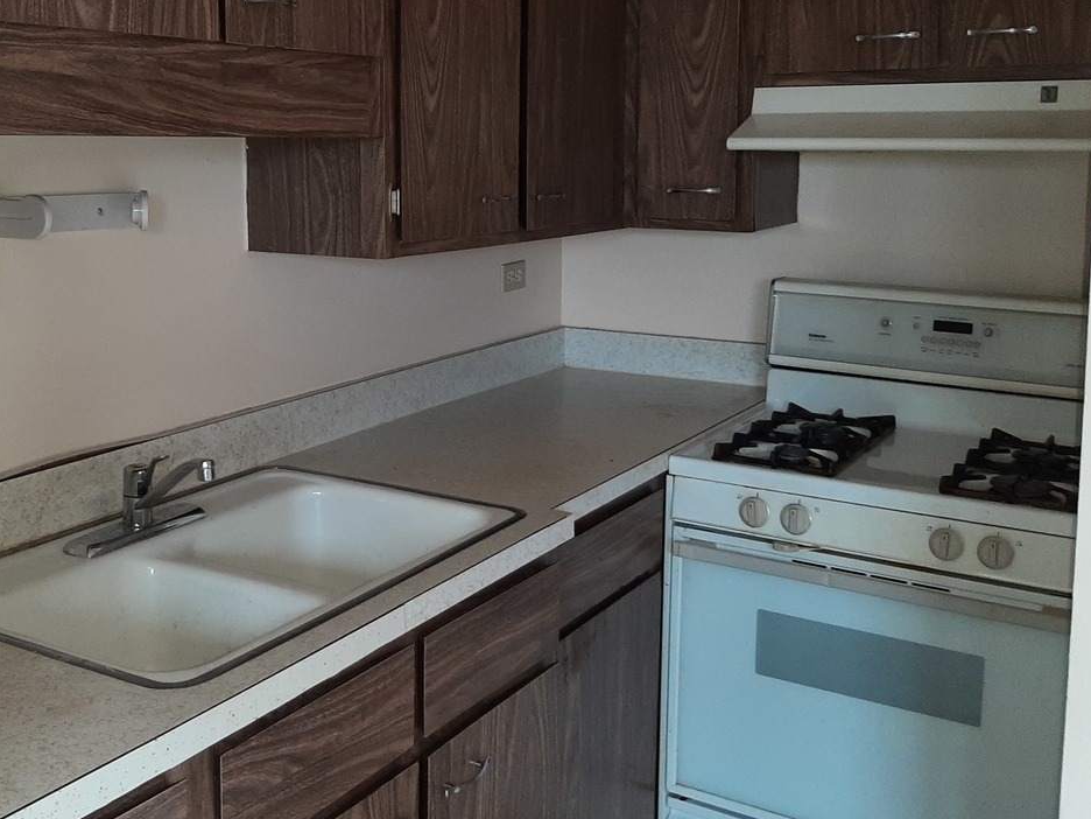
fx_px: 1261
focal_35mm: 40
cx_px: 389
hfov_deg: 46.3
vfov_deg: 35.7
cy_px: 292
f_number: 1.7
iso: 100
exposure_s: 1/60
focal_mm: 3.93
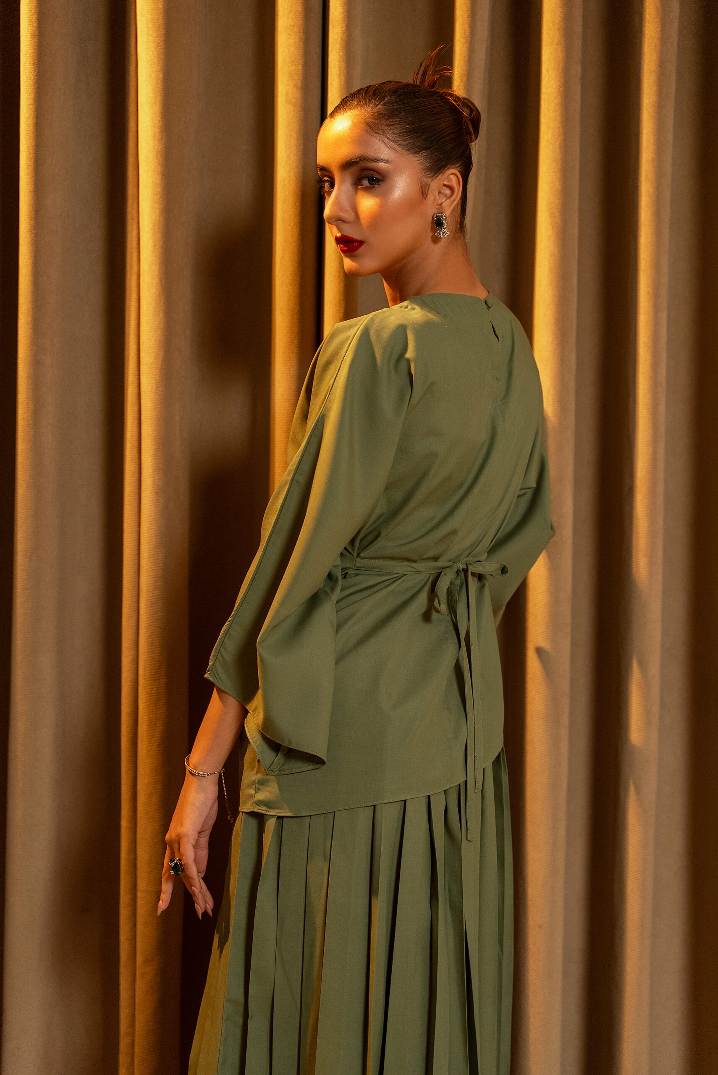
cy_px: 538
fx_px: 1792
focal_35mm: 60
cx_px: 359
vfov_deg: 33.4
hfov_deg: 22.7
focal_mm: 60
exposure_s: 1/100
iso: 1000
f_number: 2.8
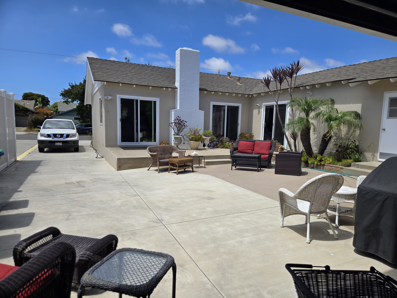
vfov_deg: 58.9
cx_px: 198
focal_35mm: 23
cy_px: 149
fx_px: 264
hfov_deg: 73.9
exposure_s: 1/2397
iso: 25
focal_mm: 5.4
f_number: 1.8
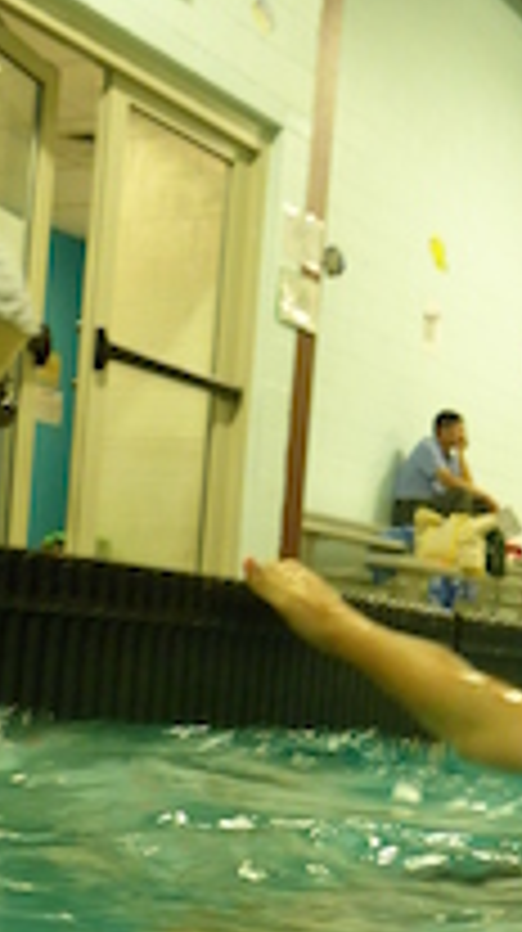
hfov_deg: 19.5
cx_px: 576
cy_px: 720
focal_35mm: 59
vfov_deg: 34.6
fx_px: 1456
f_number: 3.3
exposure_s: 1/20
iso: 400
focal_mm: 4.9
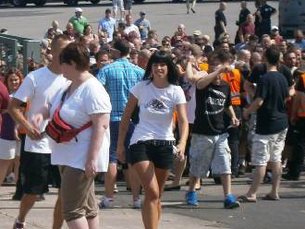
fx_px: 1755
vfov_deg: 7.5
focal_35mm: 199
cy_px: 183
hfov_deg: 9.9
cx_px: 18
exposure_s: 1/80
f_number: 12
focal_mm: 13
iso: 80
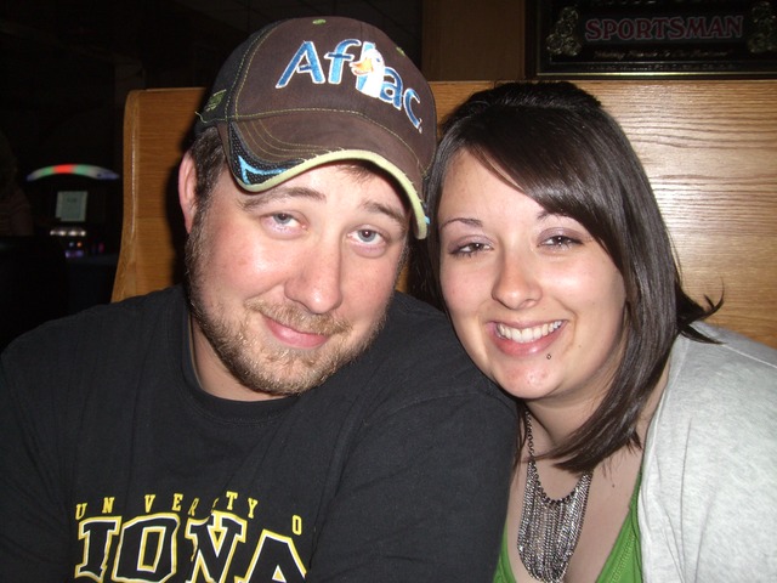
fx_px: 853
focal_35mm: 38
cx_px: 388
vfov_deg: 37.7
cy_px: 292
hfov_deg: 49.0
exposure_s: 1/60
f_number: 2.7
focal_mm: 6.2
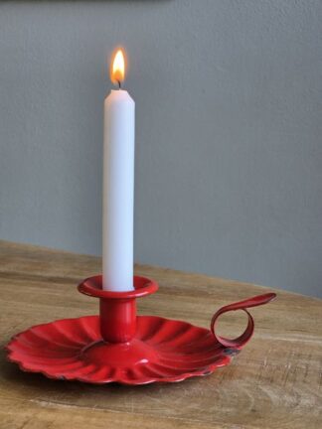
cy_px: 214
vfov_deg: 28.2
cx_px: 161
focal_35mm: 69
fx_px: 856
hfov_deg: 21.3
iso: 125
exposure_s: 1/100
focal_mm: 7.9
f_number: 2.4
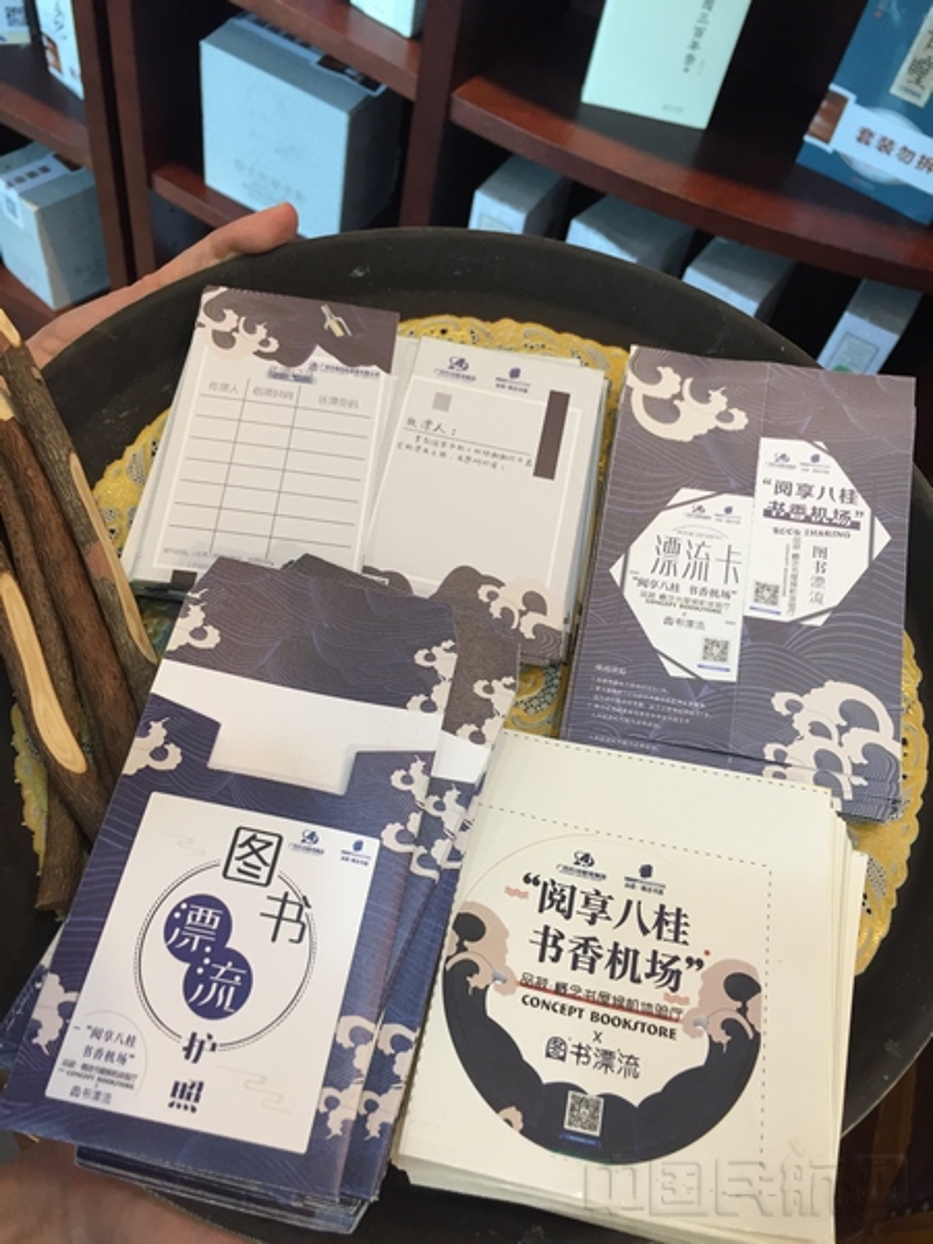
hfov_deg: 48.2
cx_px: 466
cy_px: 622
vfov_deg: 61.7
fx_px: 1042
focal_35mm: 29
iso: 50
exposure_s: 1/33
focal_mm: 4.15
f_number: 2.2
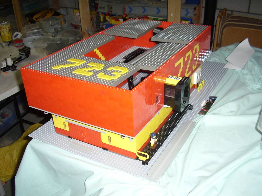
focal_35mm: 30
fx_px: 227
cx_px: 131
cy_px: 98
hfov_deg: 60.0
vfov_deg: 46.8
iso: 141
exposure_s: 1/30
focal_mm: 5.8
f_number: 2.9
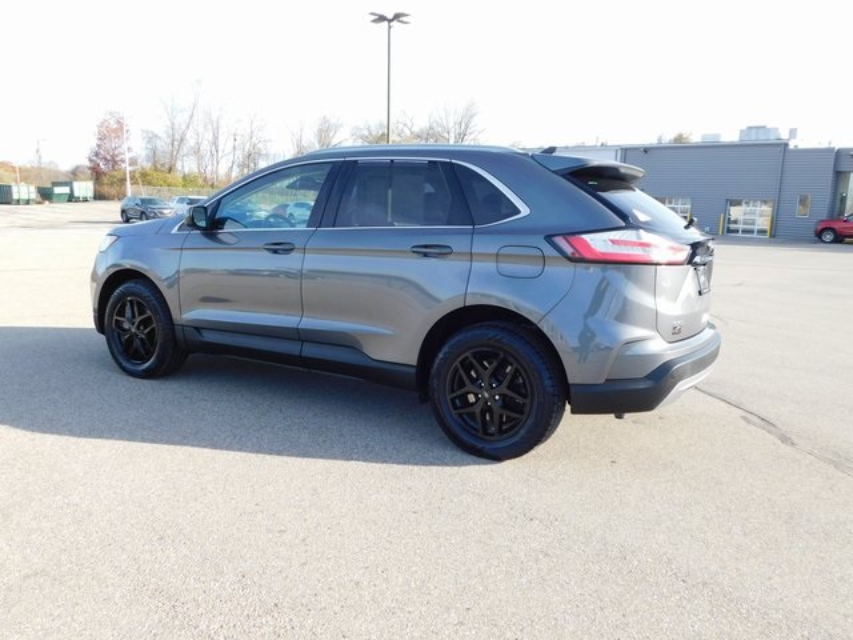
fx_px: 690
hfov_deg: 63.4
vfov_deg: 49.7
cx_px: 426
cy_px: 320
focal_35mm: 28
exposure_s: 1/500
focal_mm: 4.9
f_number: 3.2
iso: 125
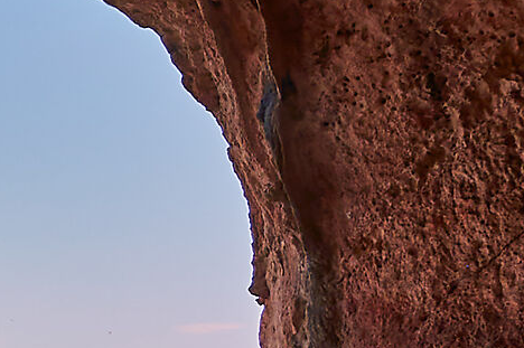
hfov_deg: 17.8
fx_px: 1230
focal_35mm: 85
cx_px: -487
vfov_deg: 16.1
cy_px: 179
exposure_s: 1/50
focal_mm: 11
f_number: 9
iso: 200
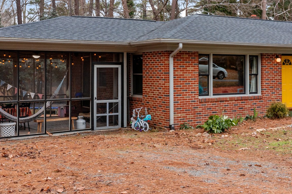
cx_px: 182
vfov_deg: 26.8
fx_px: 405
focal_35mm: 50
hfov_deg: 39.4
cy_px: 67
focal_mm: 10.26
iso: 100
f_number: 4.5
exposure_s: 1/200
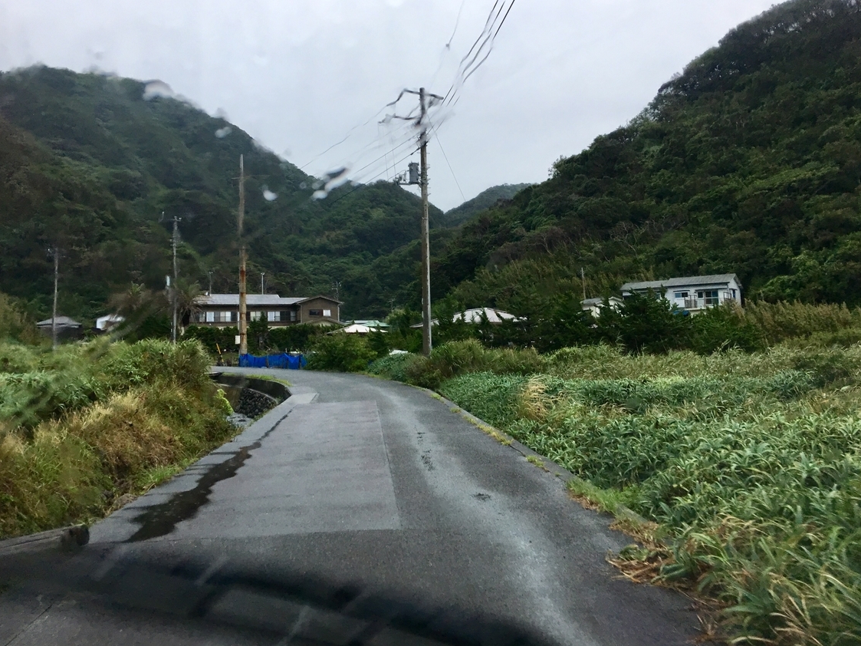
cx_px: 406
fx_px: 771
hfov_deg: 58.3
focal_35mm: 31
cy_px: 311
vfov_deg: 45.4
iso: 25
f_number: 2.2
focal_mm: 4.15
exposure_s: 1/30
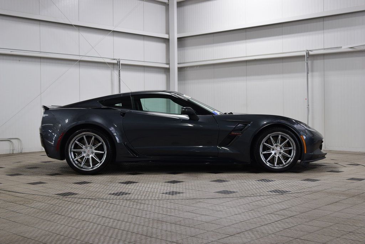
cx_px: 182
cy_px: 122
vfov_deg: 28.1
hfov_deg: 41.1
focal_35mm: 48
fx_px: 487
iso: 400
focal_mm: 32
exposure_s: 1/25
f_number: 7.1
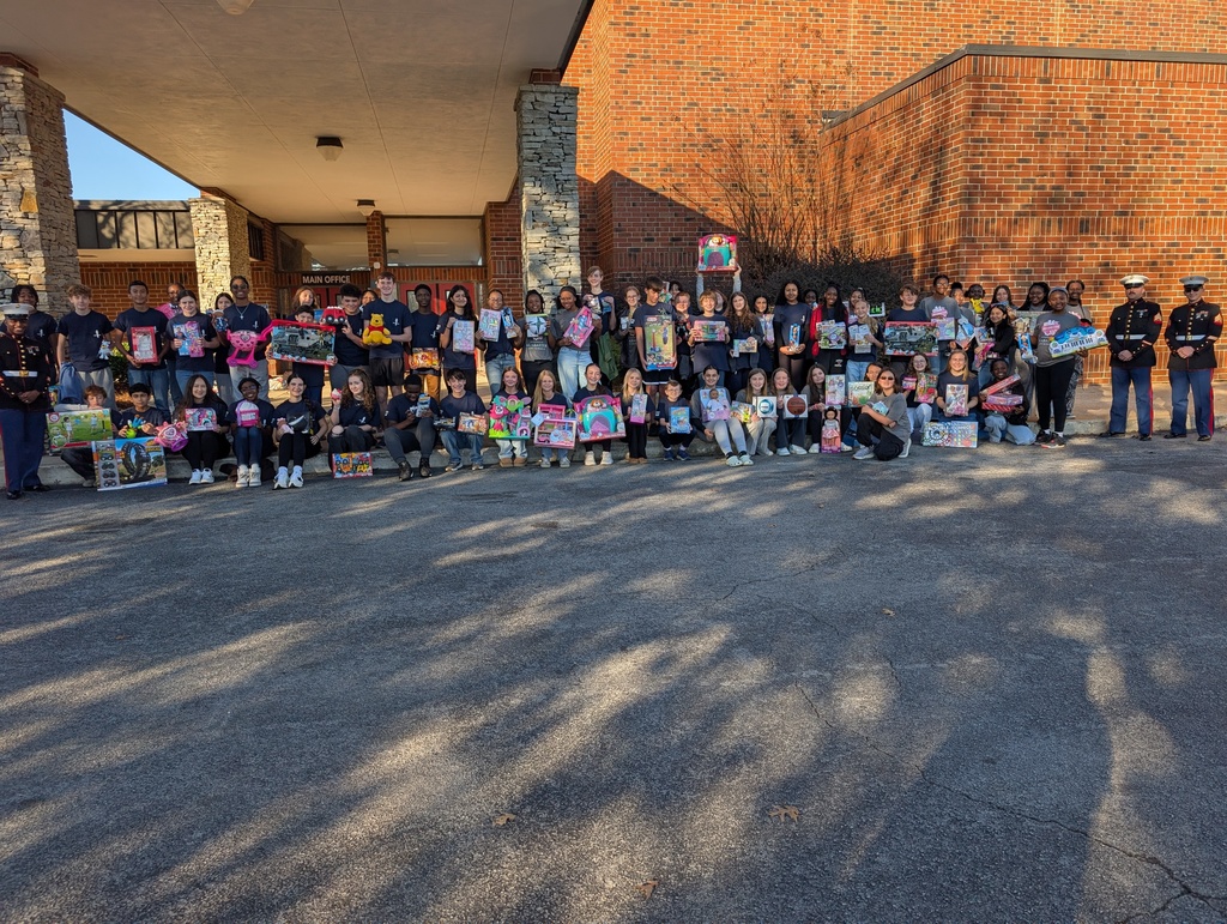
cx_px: 614
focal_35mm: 24
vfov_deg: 56.9
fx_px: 852
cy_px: 462
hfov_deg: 71.5
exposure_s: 1/468
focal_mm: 6.9
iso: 22
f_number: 1.68
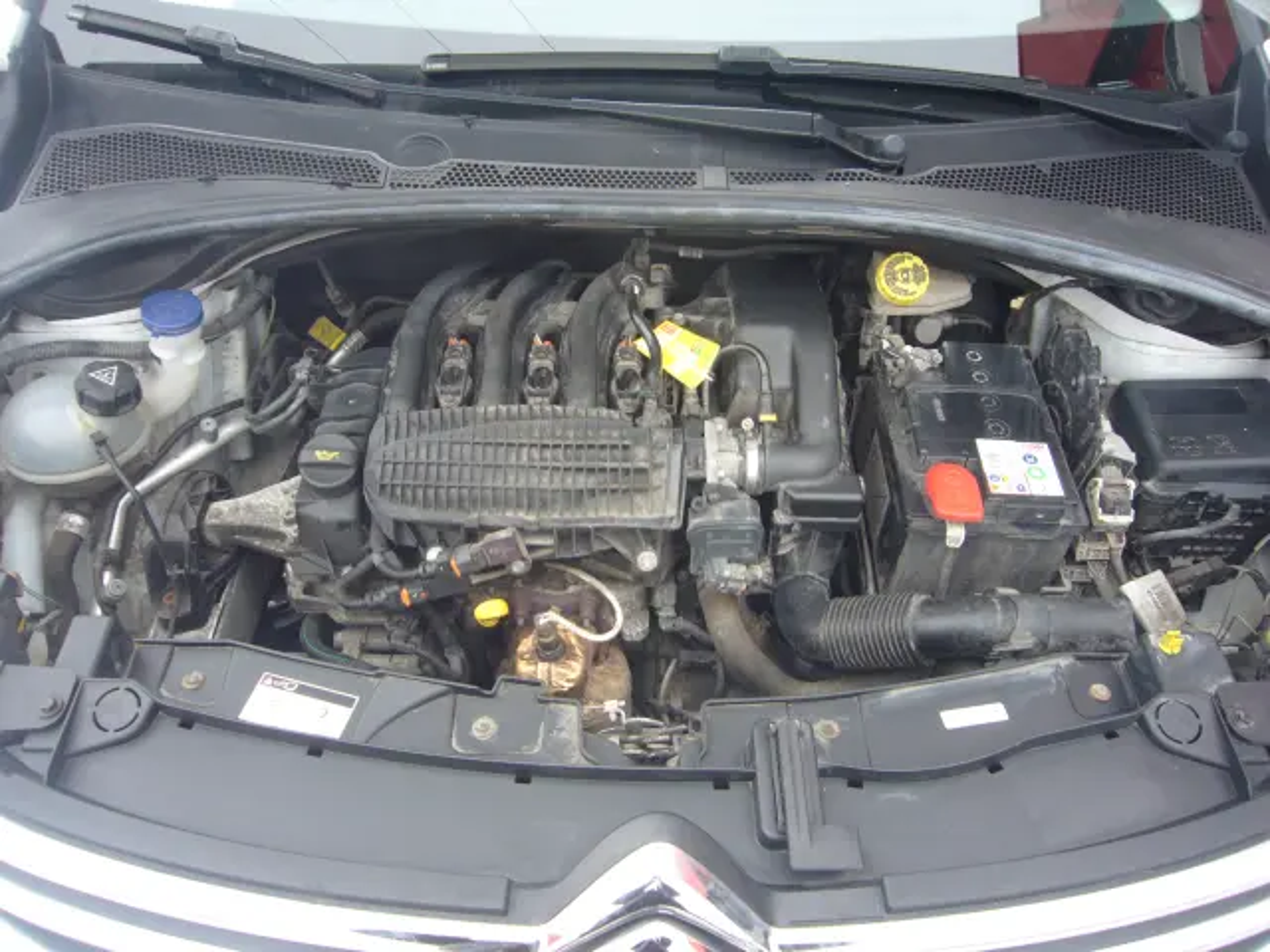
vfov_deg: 49.7
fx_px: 1027
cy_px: 476
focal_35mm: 28
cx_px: 635
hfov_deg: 63.4
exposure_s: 1/15
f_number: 2.8
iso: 100
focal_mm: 4.6
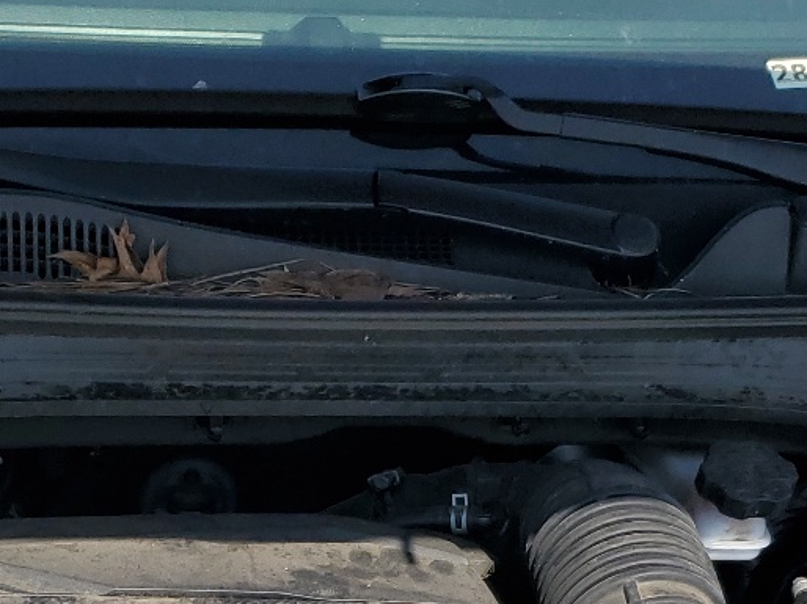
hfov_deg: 23.9
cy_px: 822
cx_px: 225
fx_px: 1887
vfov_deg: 17.0
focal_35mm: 81
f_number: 1.5
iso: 50
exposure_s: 1/3333
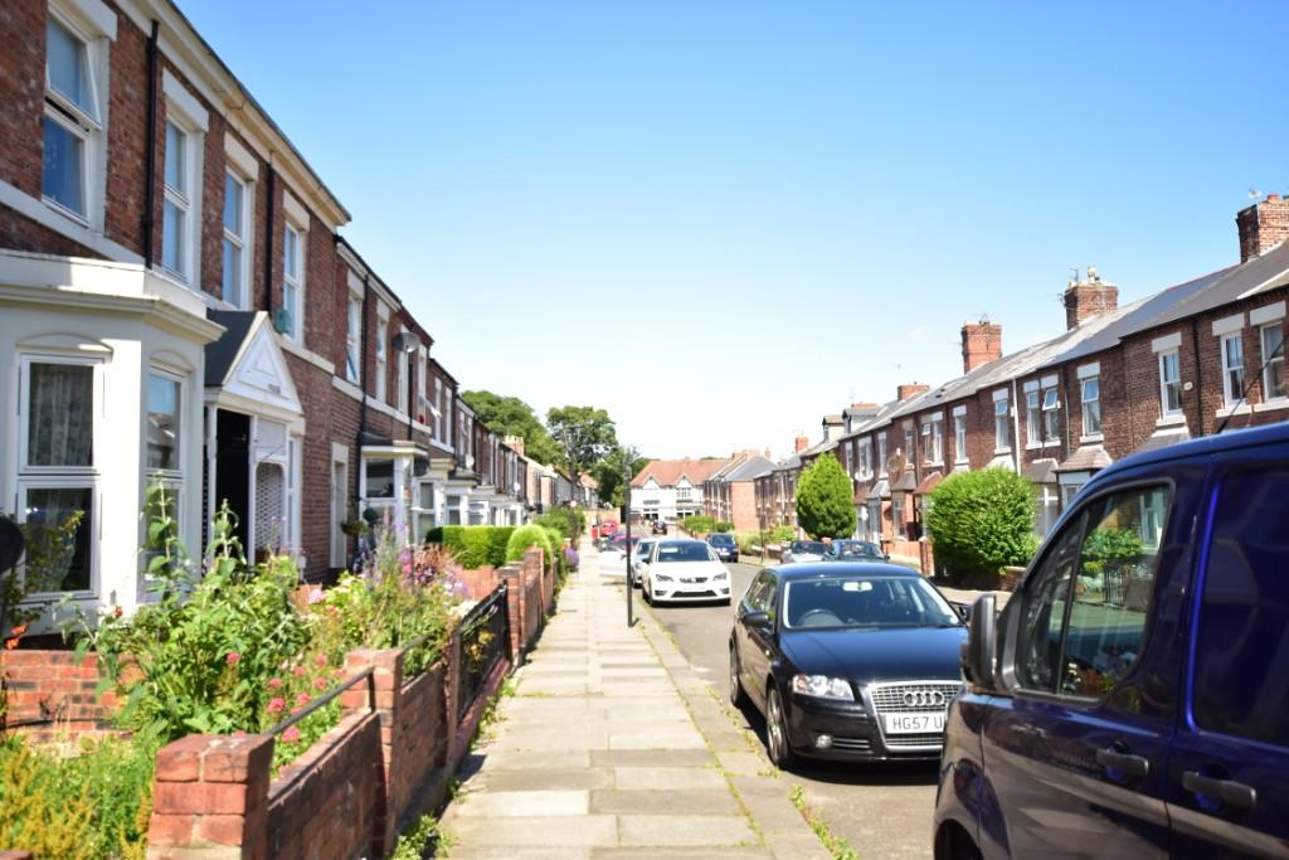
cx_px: 644
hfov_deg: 61.9
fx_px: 1074
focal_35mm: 30
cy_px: 430
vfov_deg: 43.6
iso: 800
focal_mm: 20
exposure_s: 1/3200
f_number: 3.5
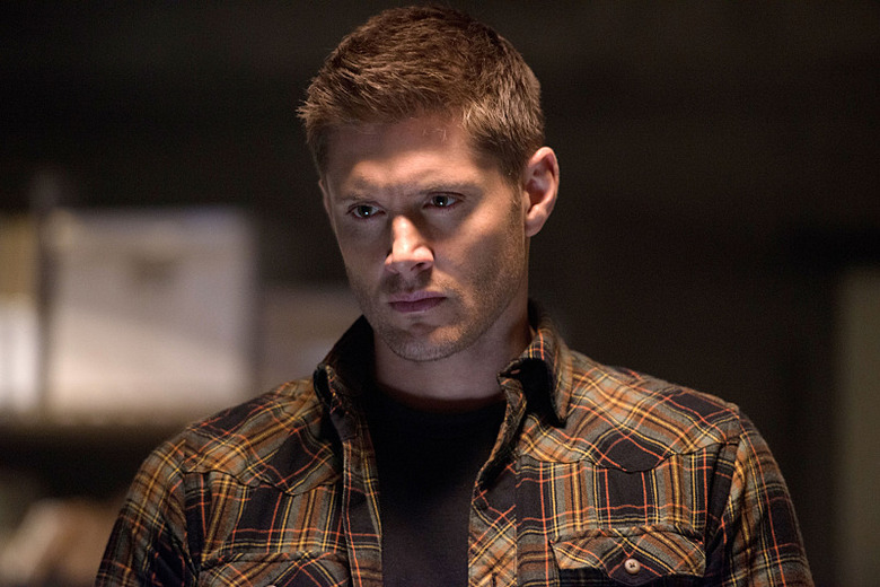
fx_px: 4889
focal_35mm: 200
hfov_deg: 10.3
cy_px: 294
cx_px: 440
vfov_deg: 6.9
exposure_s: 1/80
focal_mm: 200
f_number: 2.8
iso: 2500
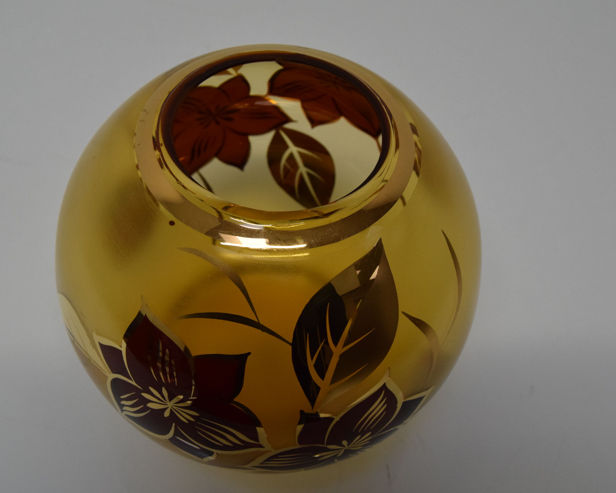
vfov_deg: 34.2
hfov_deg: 42.0
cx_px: 283
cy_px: 246
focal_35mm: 44
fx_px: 802
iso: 1600
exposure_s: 1/250
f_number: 8
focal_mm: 26
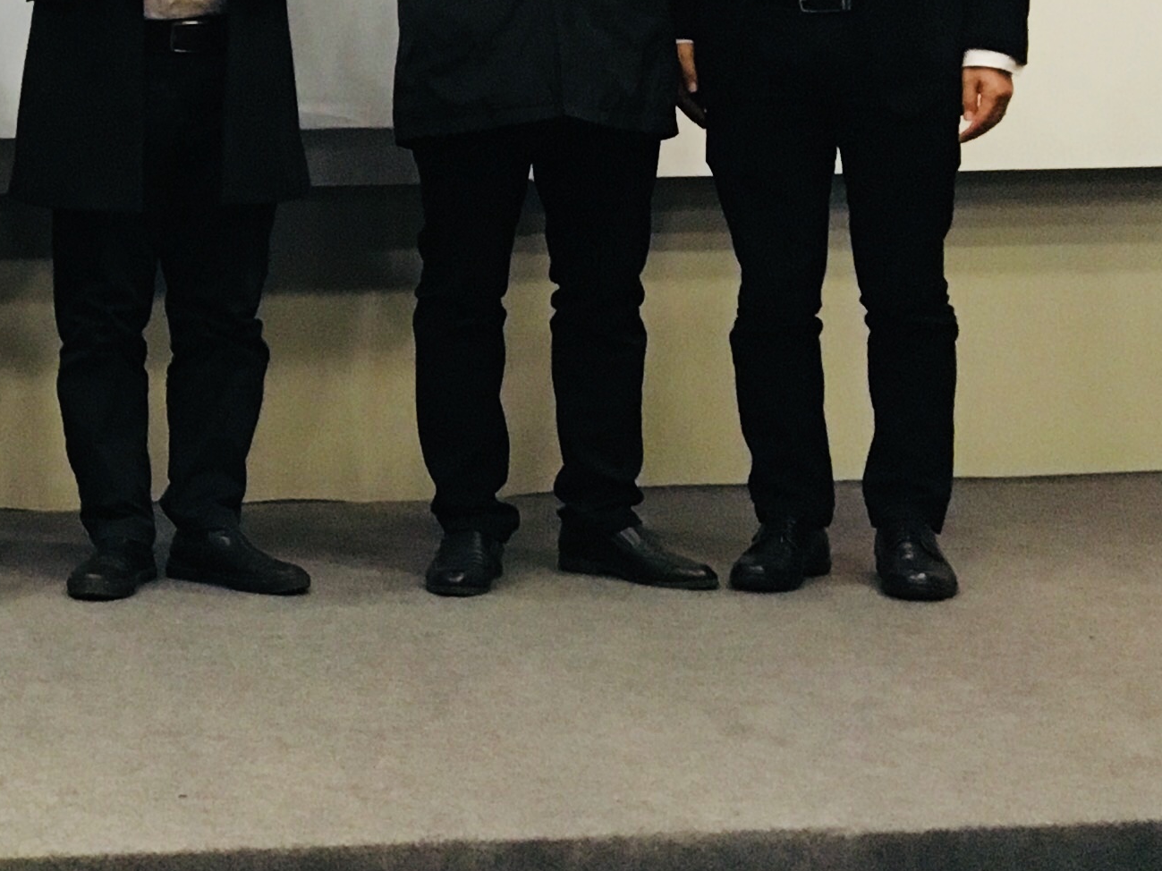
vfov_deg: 16.2
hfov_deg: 19.5
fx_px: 3021
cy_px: 82
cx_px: -477
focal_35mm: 90
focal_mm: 4.15
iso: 200
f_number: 2.2
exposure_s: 1/33
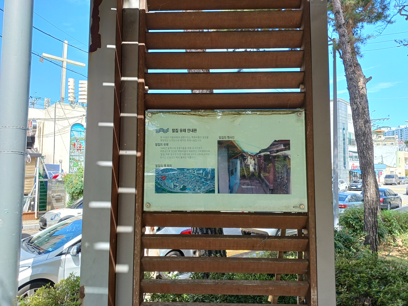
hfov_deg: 73.9
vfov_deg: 58.9
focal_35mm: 23
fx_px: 271
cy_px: 153
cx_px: 204
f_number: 1.8
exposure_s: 1/120
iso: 20
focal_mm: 5.06
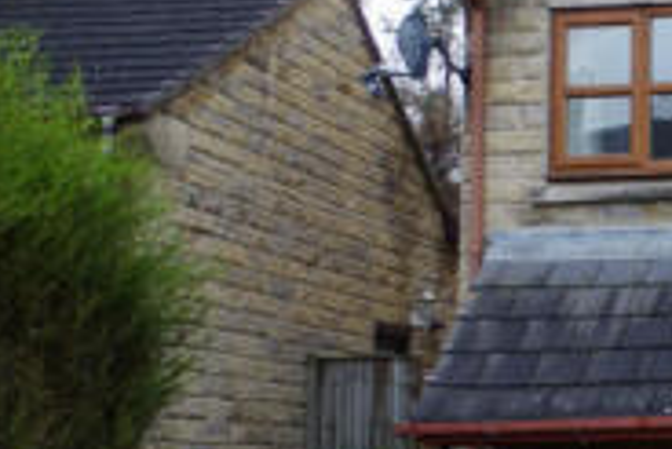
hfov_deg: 18.3
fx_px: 1793
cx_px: 1065
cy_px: 279
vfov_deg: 14.3
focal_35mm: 96
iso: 200
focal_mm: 18
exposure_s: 1/50
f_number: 3.5
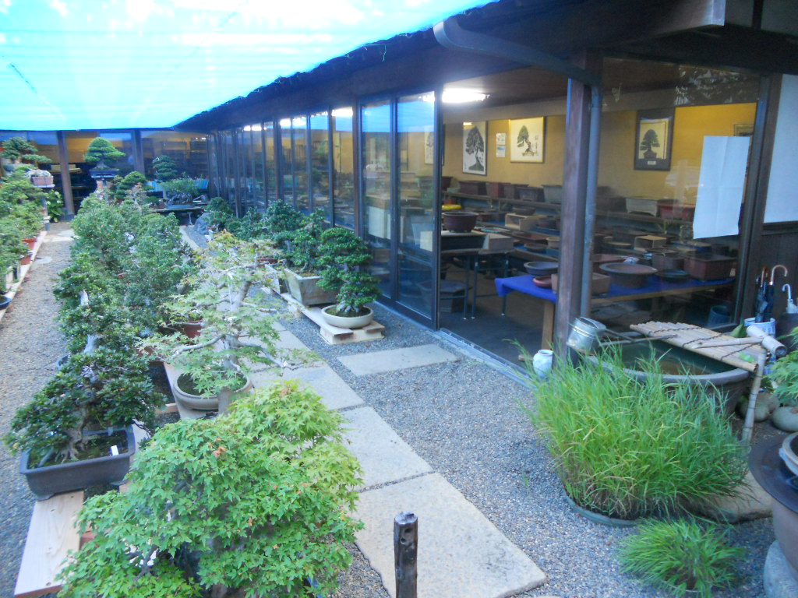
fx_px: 622
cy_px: 299
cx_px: 399
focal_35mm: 27
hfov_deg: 65.3
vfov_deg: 51.4
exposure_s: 1/30
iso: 250
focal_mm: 4.9
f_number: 3.2
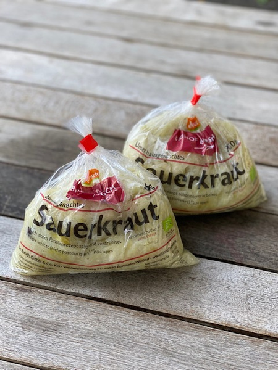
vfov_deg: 36.8
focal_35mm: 52
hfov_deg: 28.0
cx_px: 139
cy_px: 185
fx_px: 557
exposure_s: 1/122
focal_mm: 6
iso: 50
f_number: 2
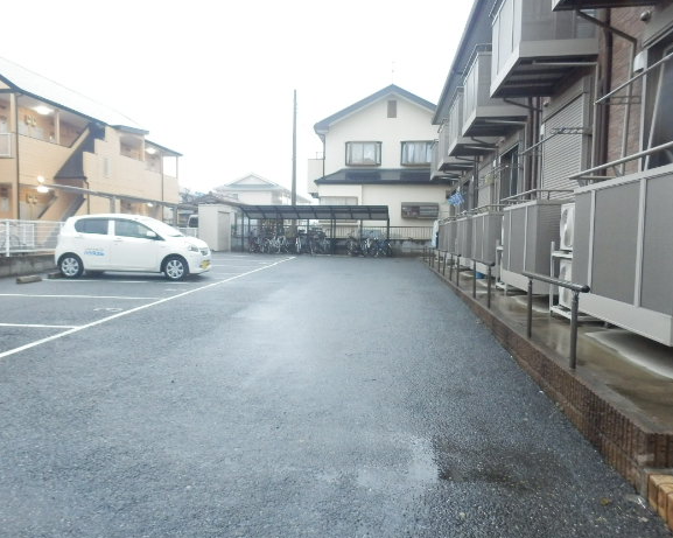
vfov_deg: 54.9
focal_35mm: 26
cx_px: 317
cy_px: 264
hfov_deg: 66.0
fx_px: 518
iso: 640
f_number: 3
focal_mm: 4.2
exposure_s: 1/30
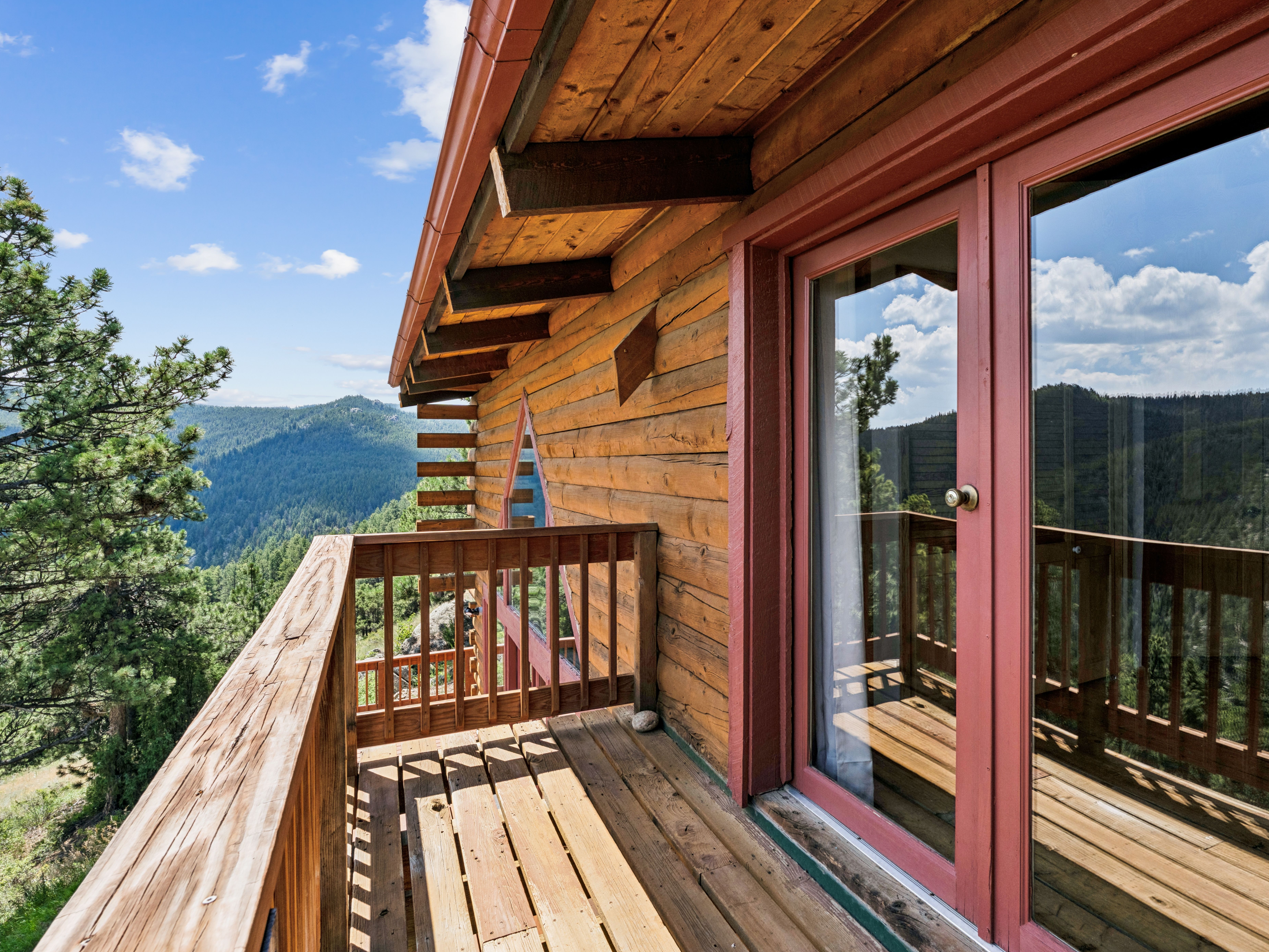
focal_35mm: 19
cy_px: 482
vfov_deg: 68.7
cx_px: 727
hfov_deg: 84.1
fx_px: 697
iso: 200
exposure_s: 1/160
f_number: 11
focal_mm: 17
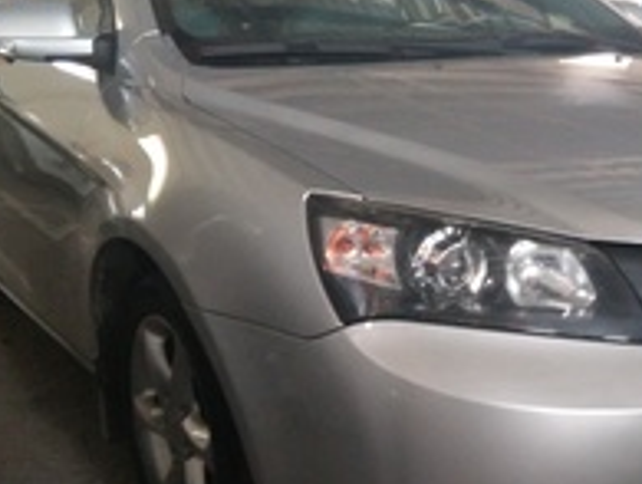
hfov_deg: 42.0
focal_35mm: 43
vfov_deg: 33.7
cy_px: 244
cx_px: 507
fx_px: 799
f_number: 2.2
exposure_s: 1/33.3
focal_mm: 3.66
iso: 309
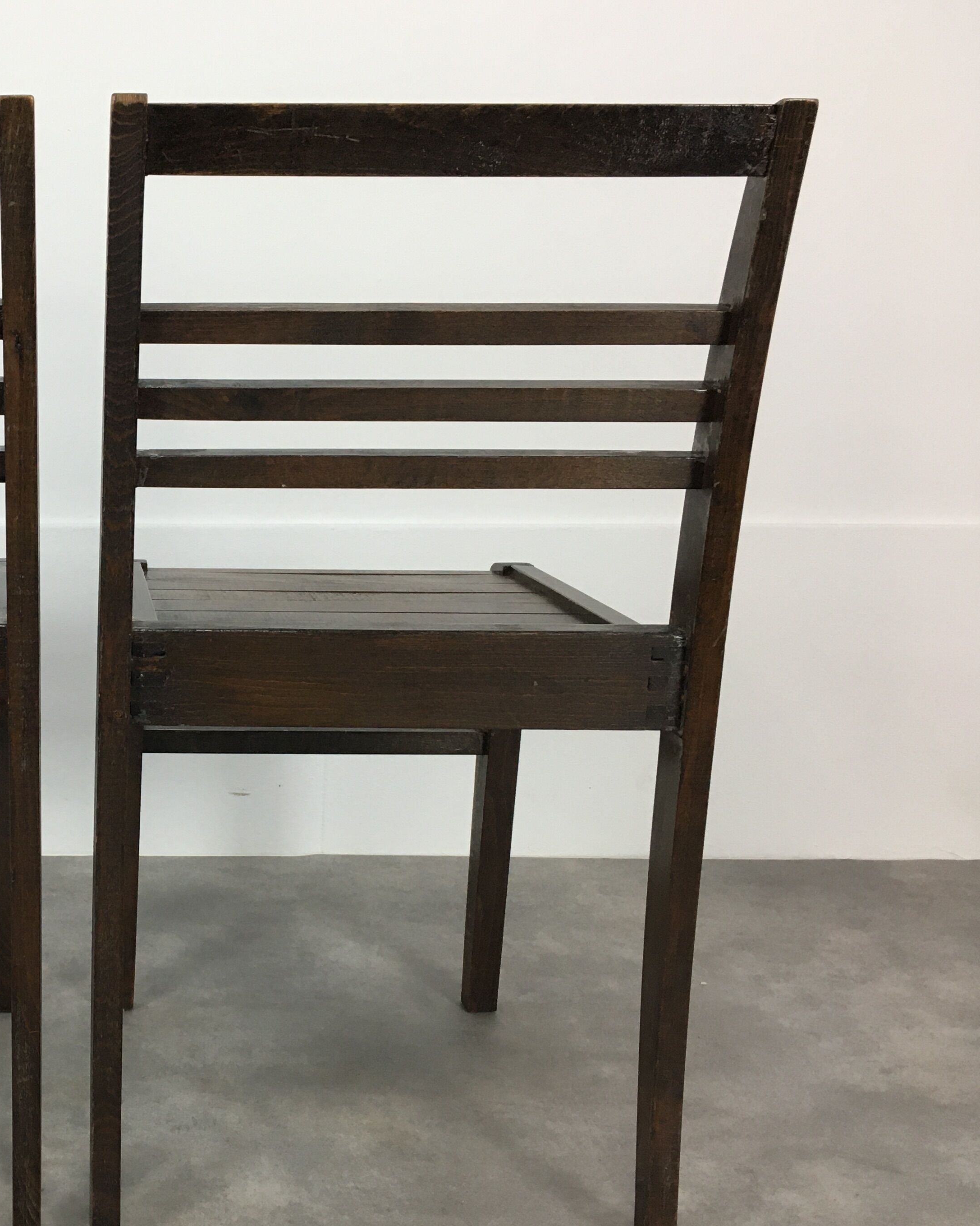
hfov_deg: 33.5
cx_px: 74
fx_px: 1523
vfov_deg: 43.8
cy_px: 653
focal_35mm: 42
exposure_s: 1/33
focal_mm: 4.15
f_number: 2.2
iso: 50
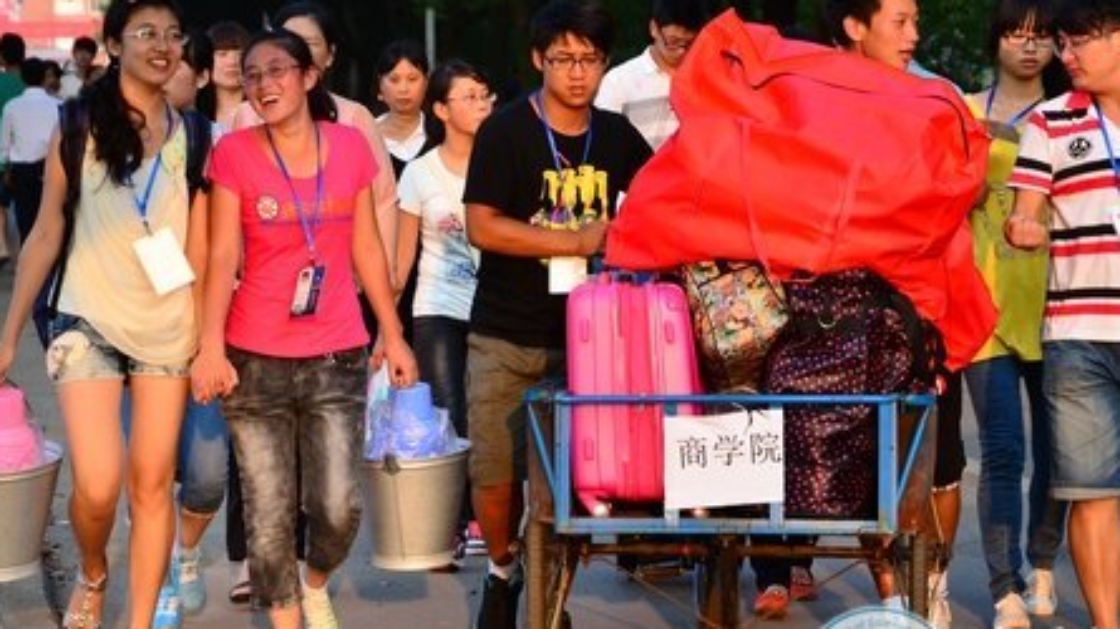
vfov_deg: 6.7
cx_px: 579
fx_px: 5335
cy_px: 316
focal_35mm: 180
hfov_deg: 12.0
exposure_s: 1/160
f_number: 7.1
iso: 320
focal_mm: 85
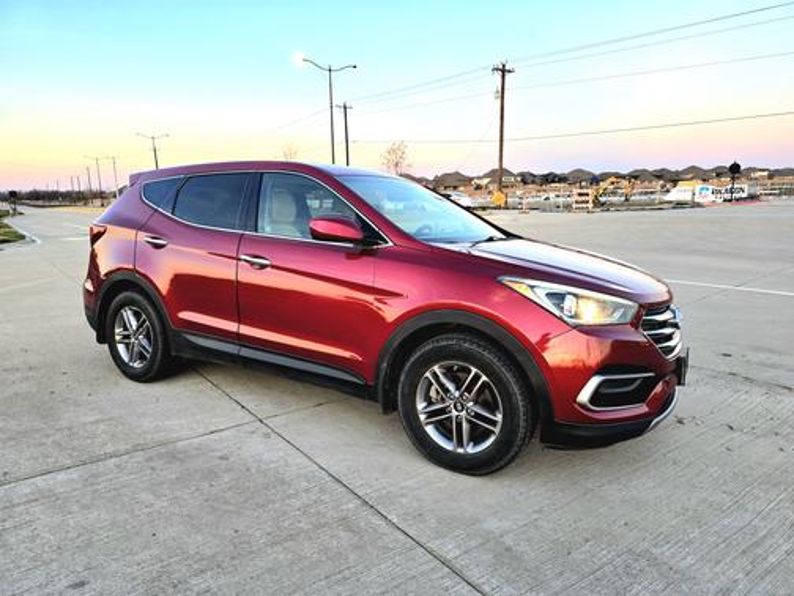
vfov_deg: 58.9
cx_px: 397
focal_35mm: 23
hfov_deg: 73.9
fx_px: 528
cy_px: 298
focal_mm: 6.3
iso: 100
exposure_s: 1/182
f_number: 1.7
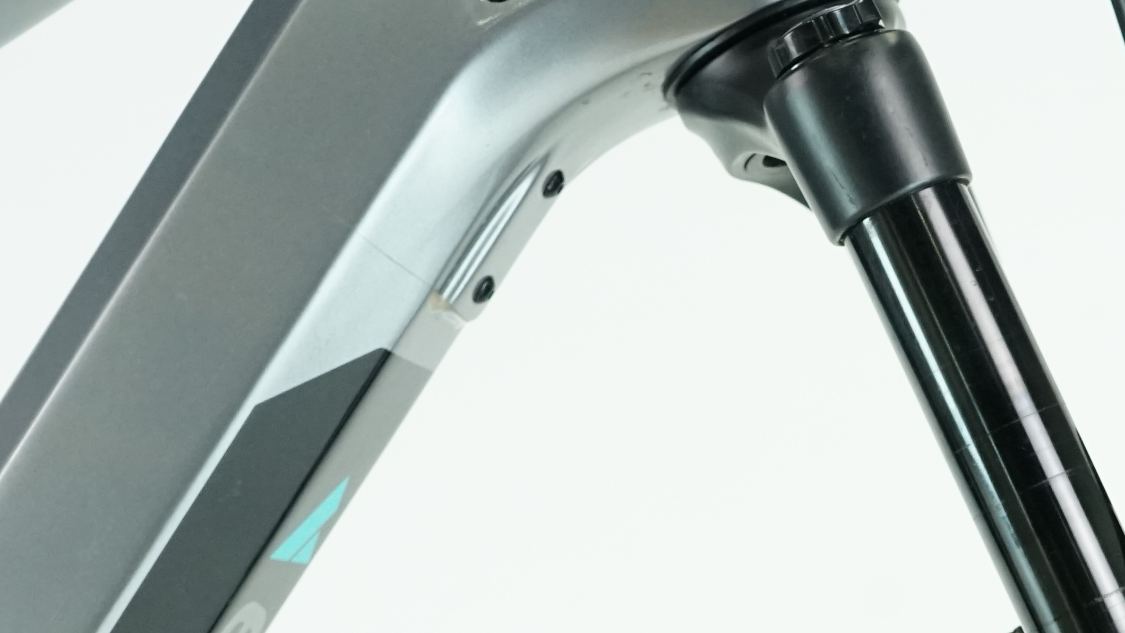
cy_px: 853
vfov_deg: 13.5
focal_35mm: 86
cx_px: 1018
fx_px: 2565
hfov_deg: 24.0
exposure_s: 1/200
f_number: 5.6
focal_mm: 29
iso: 2500
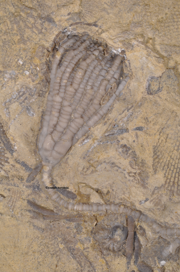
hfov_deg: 15.2
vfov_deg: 22.6
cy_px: 136
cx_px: 90
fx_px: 677
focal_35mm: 90
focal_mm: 60
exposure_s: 1/5
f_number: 45
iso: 200
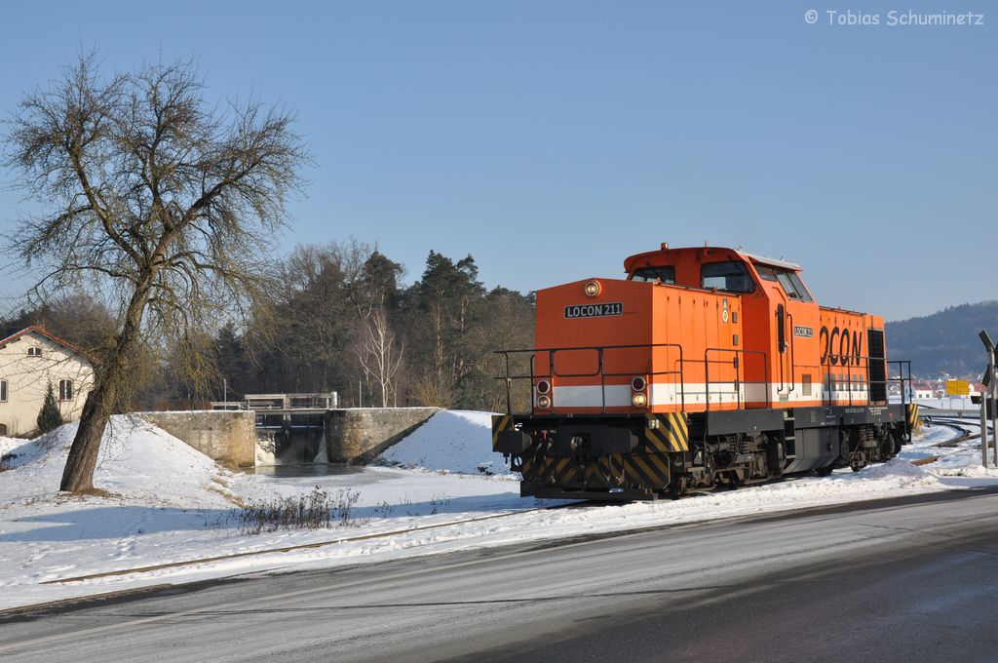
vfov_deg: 28.0
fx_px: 1329
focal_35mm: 48
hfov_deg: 41.2
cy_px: 332
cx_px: 499
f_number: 10
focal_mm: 32
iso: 320
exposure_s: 1/500
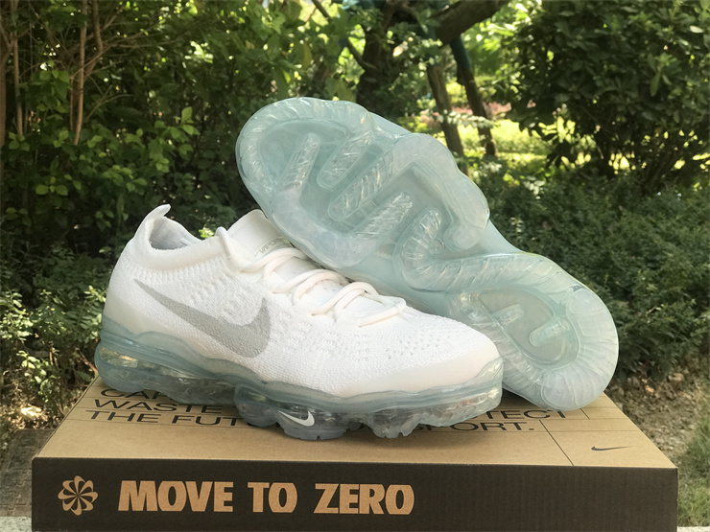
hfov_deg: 33.8
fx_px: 1169
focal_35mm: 57
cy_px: 266
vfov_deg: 25.7
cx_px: 355
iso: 25
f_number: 2.8
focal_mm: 6.6
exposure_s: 1/100
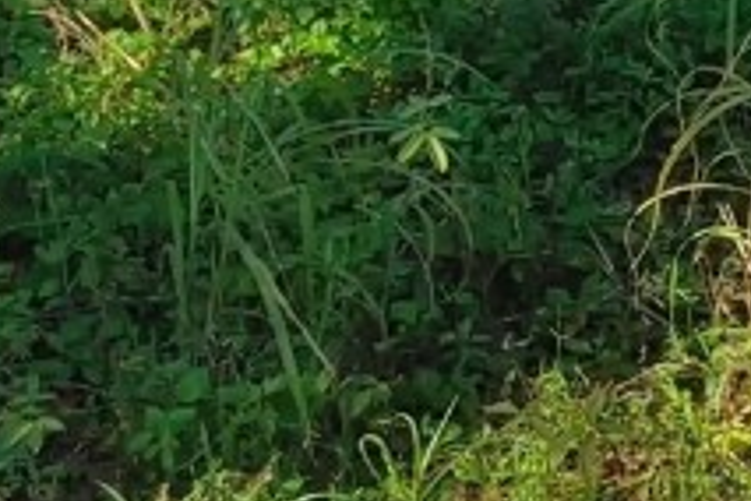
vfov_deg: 9.4
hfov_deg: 14.6
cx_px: 1139
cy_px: -706
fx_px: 2712
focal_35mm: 130
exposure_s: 1/538
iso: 50
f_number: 1.8
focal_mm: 4.81
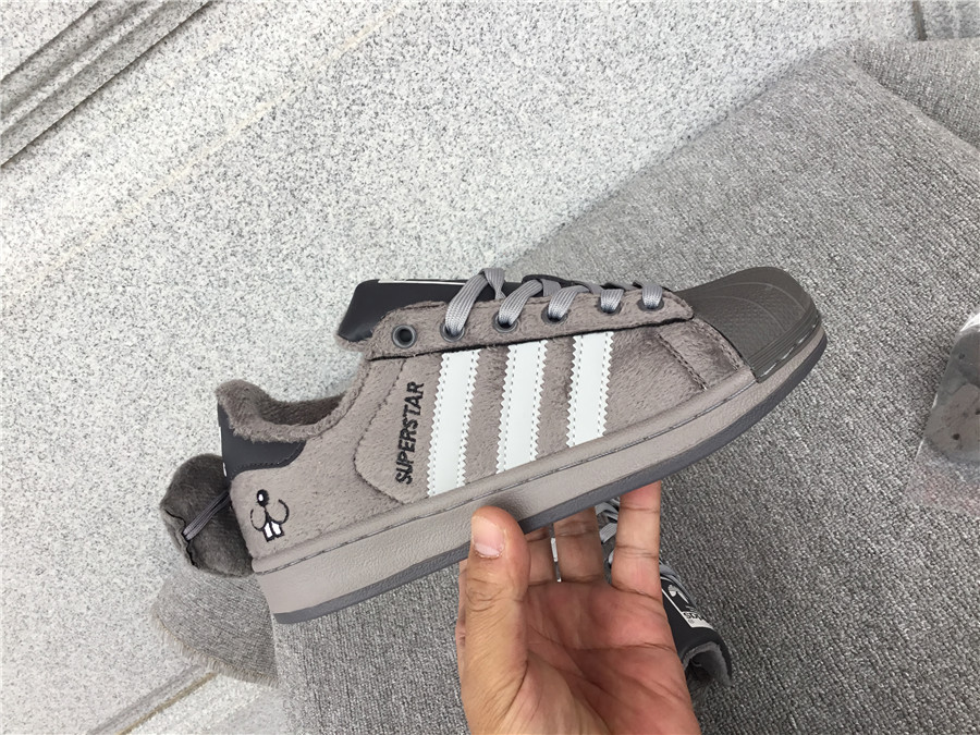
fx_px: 878
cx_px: 490
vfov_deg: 45.4
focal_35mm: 31
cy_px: 368
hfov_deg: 58.4
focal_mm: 3.3
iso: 25
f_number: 2.4
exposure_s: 1/129
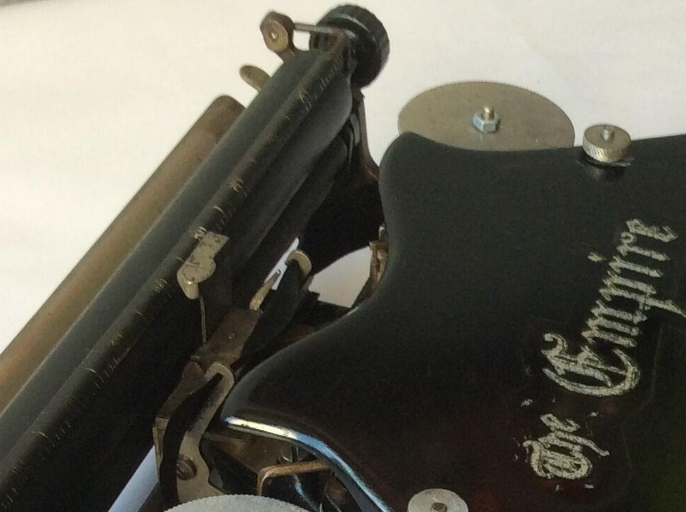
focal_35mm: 85
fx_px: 1682
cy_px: 635
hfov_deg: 22.9
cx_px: 503
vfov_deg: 16.5
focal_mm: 3.3
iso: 32
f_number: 2.4
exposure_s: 1/50
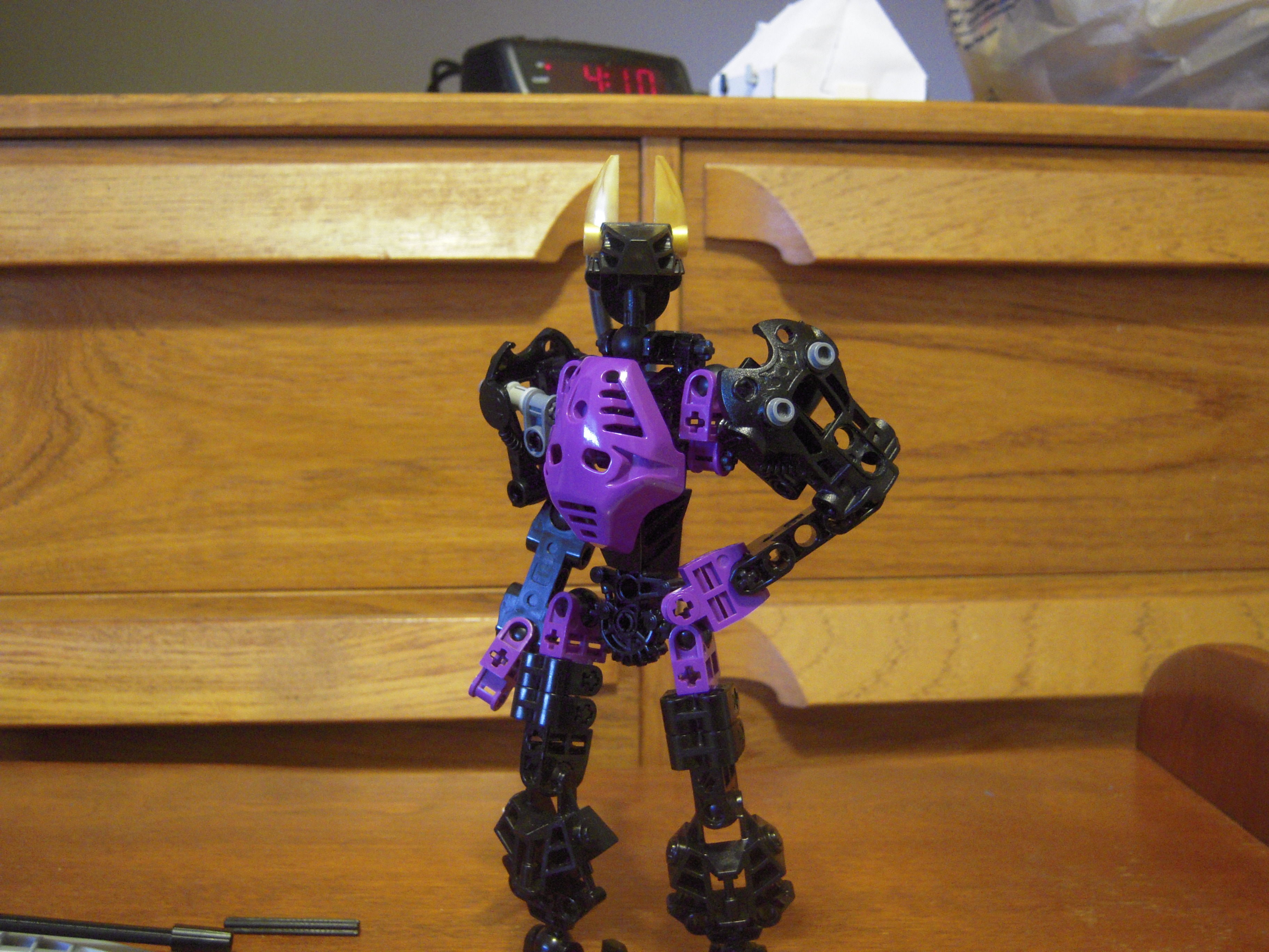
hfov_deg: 50.1
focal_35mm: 37
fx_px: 1356
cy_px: 476
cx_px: 634
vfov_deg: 38.7
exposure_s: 1/8
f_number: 3
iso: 500
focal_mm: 6.5
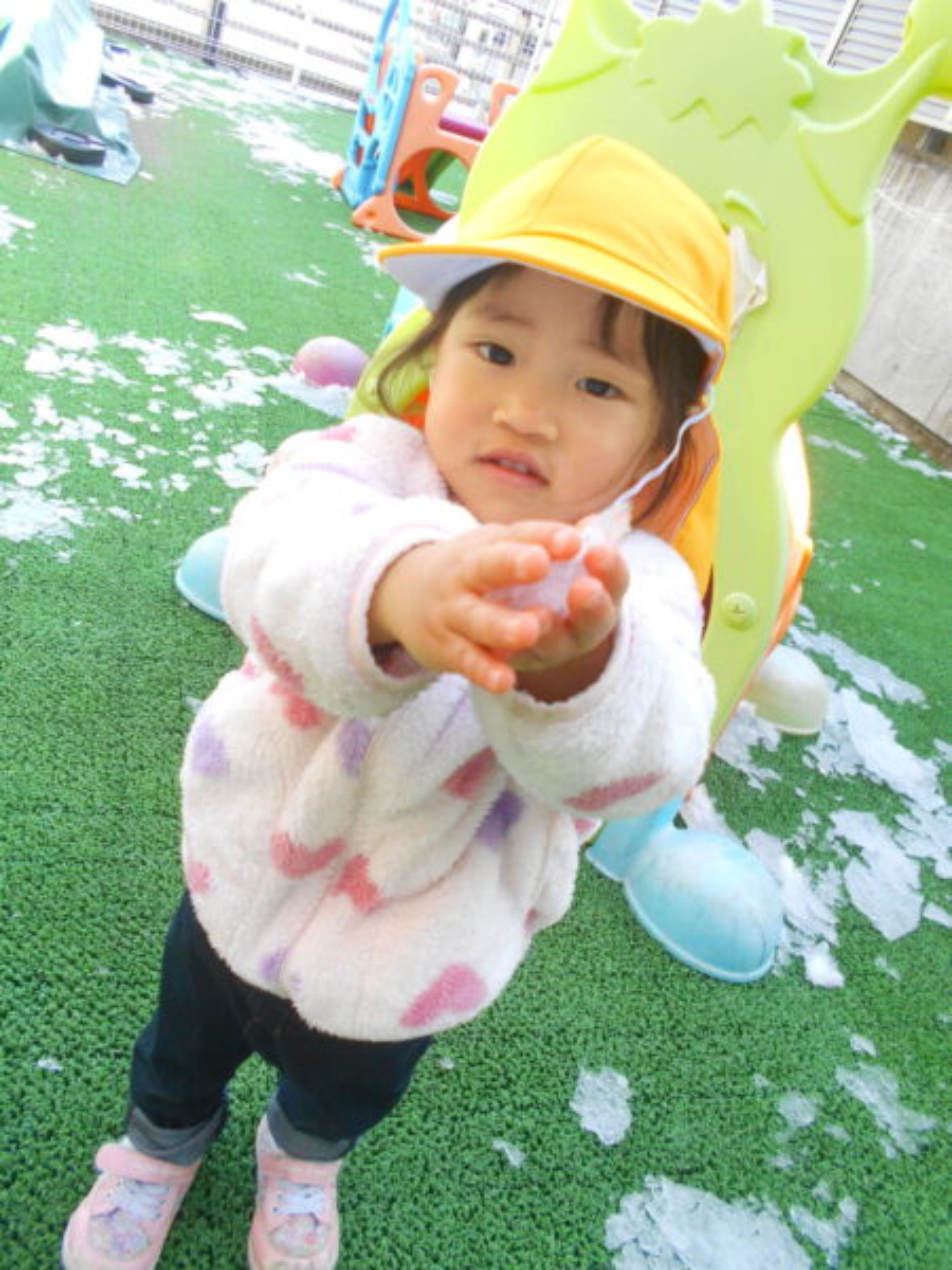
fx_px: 953
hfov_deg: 53.1
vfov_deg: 67.3
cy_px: 635
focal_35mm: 26
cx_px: 476
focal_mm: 4.6
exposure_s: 1/250
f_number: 3.2
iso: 280
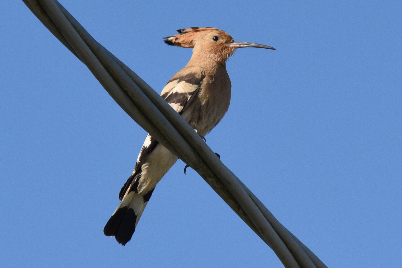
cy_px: 134
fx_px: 6699
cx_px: 201
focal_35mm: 600
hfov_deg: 3.4
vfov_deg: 2.3
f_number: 11
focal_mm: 600
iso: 800
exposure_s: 1/1000
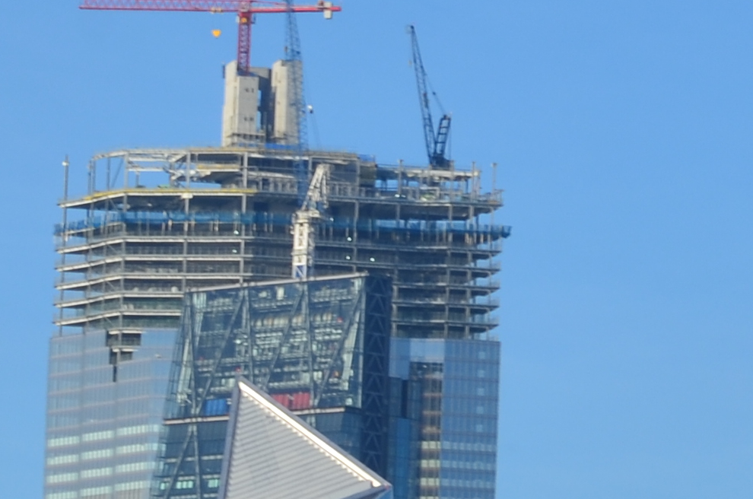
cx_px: -612
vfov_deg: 3.3
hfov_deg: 5.0
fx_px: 8569
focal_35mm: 410
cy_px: 977
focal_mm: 55
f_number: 11
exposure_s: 1/125
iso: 100
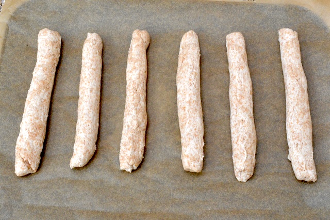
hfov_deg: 29.9
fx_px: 618
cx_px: 165
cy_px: 110
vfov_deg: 20.1
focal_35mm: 68
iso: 2500
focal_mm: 45
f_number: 32
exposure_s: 1/80
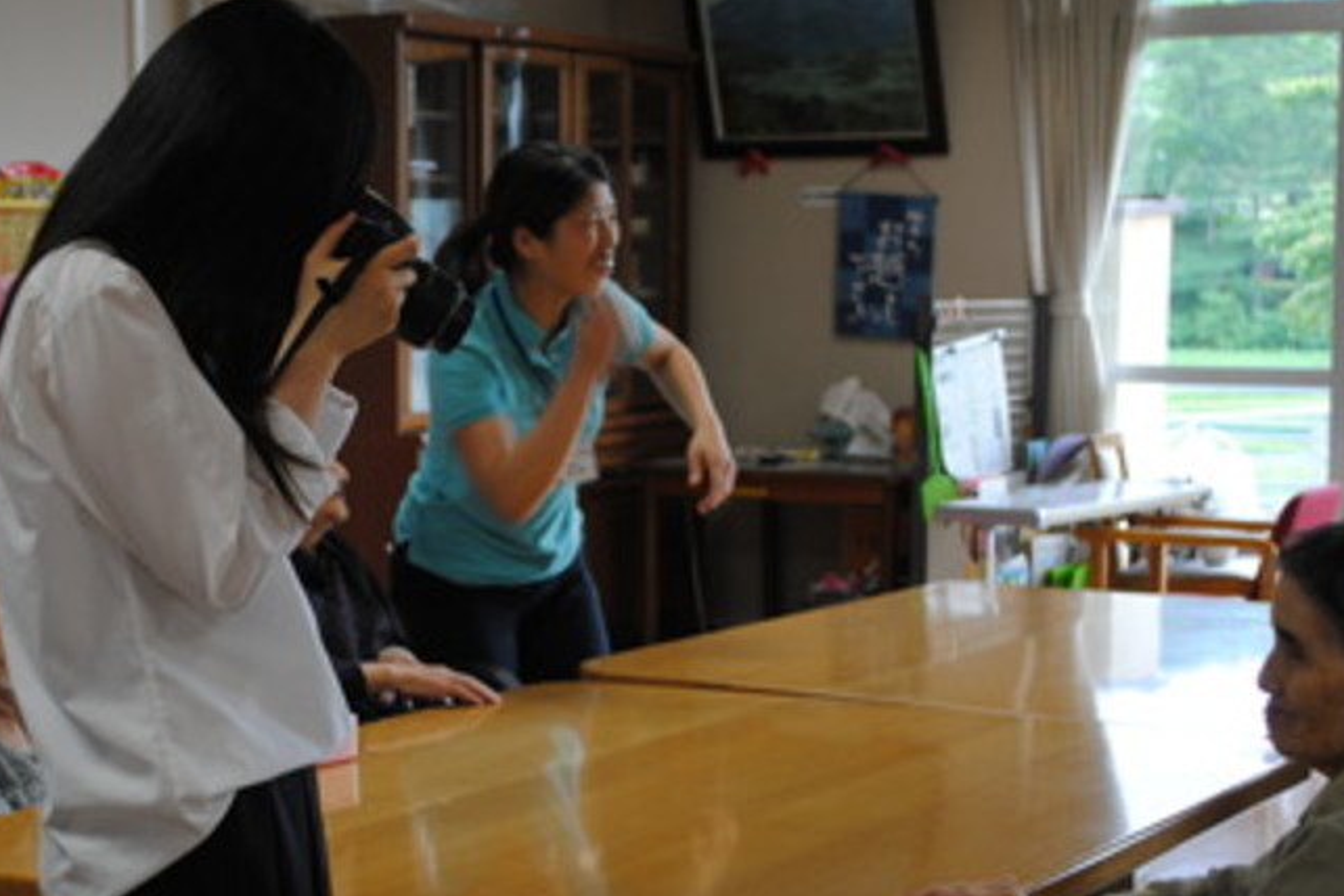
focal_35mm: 74
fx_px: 2751
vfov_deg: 18.5
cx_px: 417
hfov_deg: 27.2
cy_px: 523
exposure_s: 1/30
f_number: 5
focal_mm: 35
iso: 250
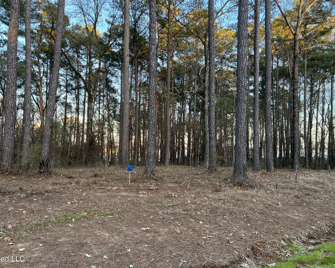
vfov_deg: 51.5
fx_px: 278
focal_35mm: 28
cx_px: 153
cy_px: 133
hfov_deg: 62.1
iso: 80
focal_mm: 5.7
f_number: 1.5
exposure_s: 1/121
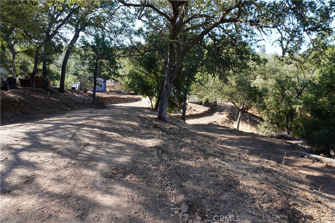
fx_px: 223
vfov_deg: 53.1
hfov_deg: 73.7
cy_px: 112
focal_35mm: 24
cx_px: 168
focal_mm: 16
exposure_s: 1/125
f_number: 5
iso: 100
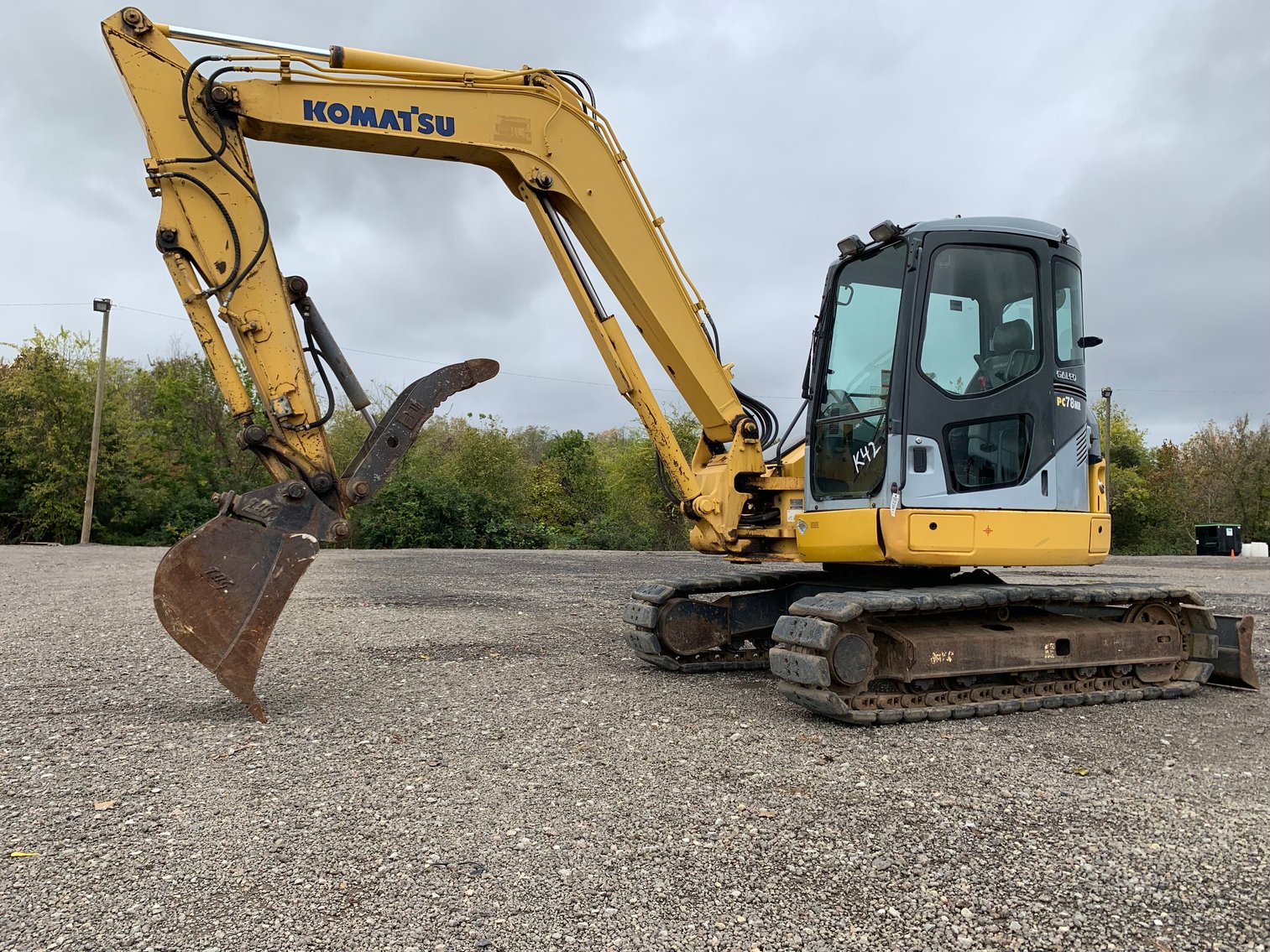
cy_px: 476
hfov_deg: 67.3
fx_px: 954
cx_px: 635
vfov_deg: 53.1
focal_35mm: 26
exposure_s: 1/1205
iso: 25
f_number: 1.8
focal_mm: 4.25
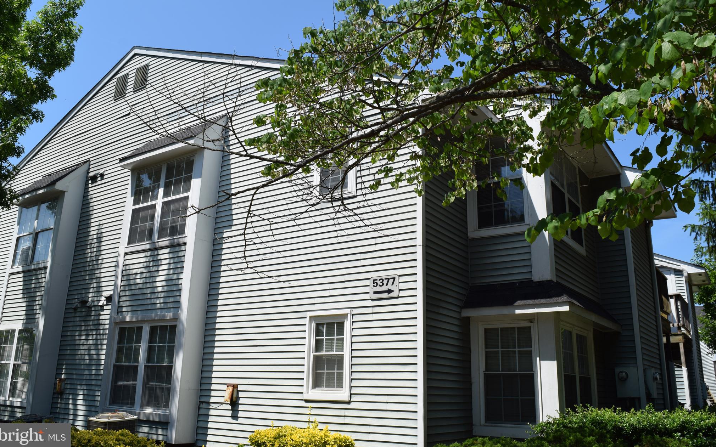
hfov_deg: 61.2
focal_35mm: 31
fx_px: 605
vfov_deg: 40.6
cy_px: 207
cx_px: 355
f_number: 9
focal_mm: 20
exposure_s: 1/400
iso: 200
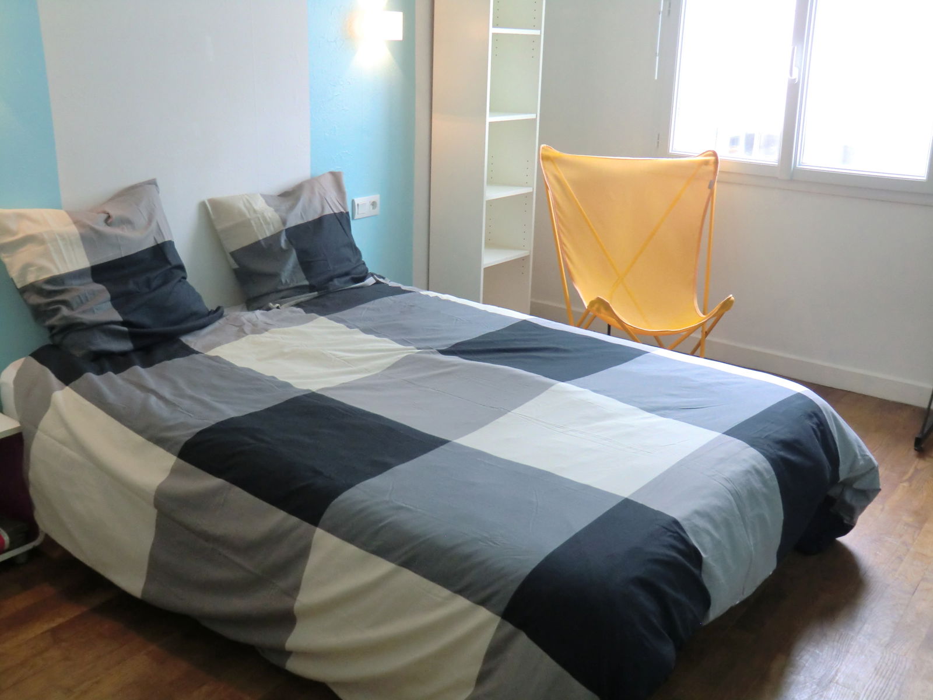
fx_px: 916
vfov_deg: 41.8
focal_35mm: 34
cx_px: 466
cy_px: 350
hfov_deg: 54.0
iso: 320
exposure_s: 1/60
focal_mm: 6.1
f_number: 3.6
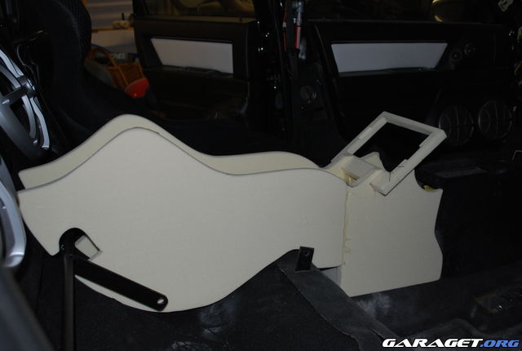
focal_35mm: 33
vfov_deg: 40.2
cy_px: 176
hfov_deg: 57.1
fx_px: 480
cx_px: 261
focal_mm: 22
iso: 200
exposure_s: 1/60
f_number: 4
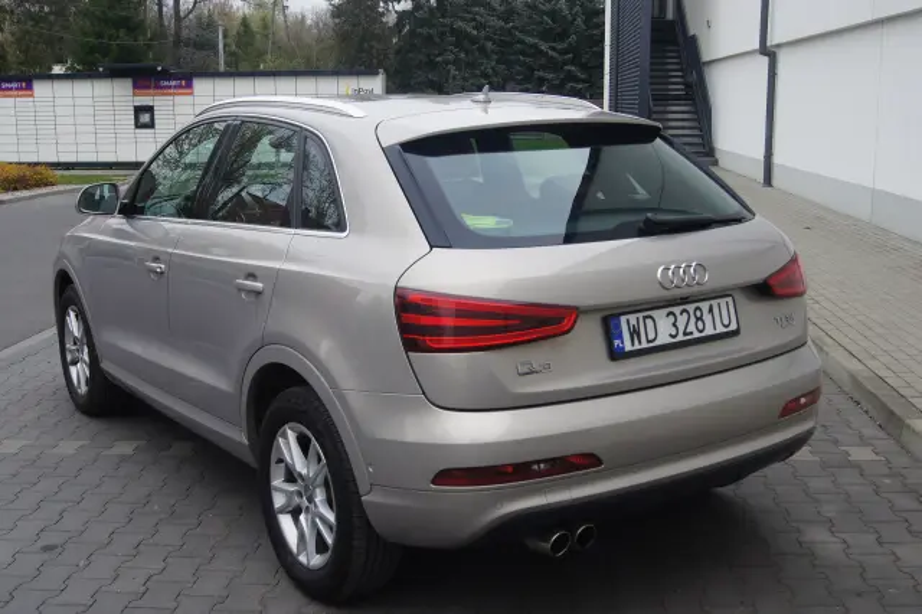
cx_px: 461
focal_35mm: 42
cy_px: 307
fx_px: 1075
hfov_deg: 46.4
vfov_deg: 31.9
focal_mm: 28
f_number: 8
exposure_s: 1/60
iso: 100
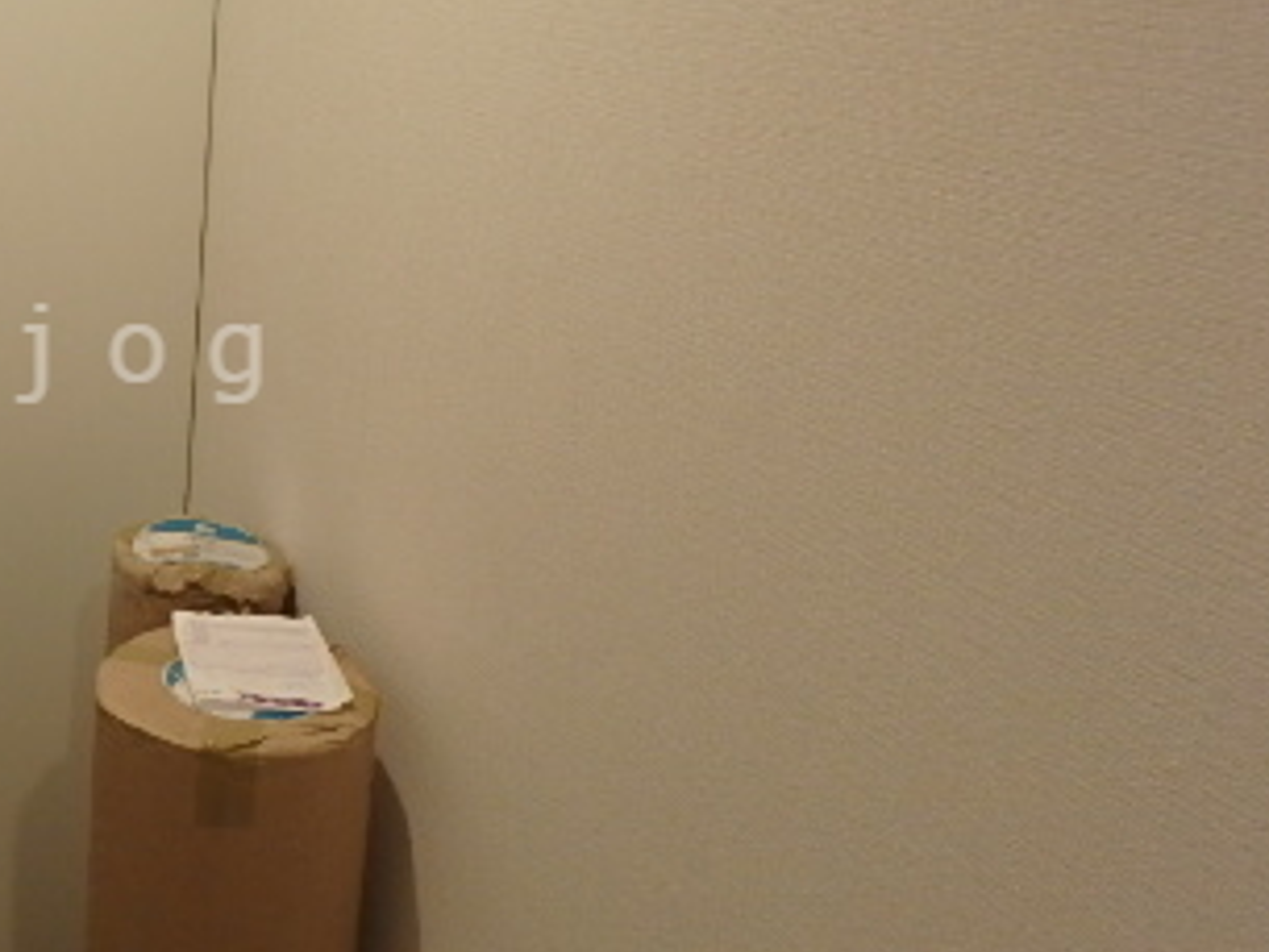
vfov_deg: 32.7
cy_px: 353
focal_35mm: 44
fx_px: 1614
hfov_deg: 38.2
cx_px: 0
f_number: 3.5
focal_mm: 3.7
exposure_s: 1/30
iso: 200
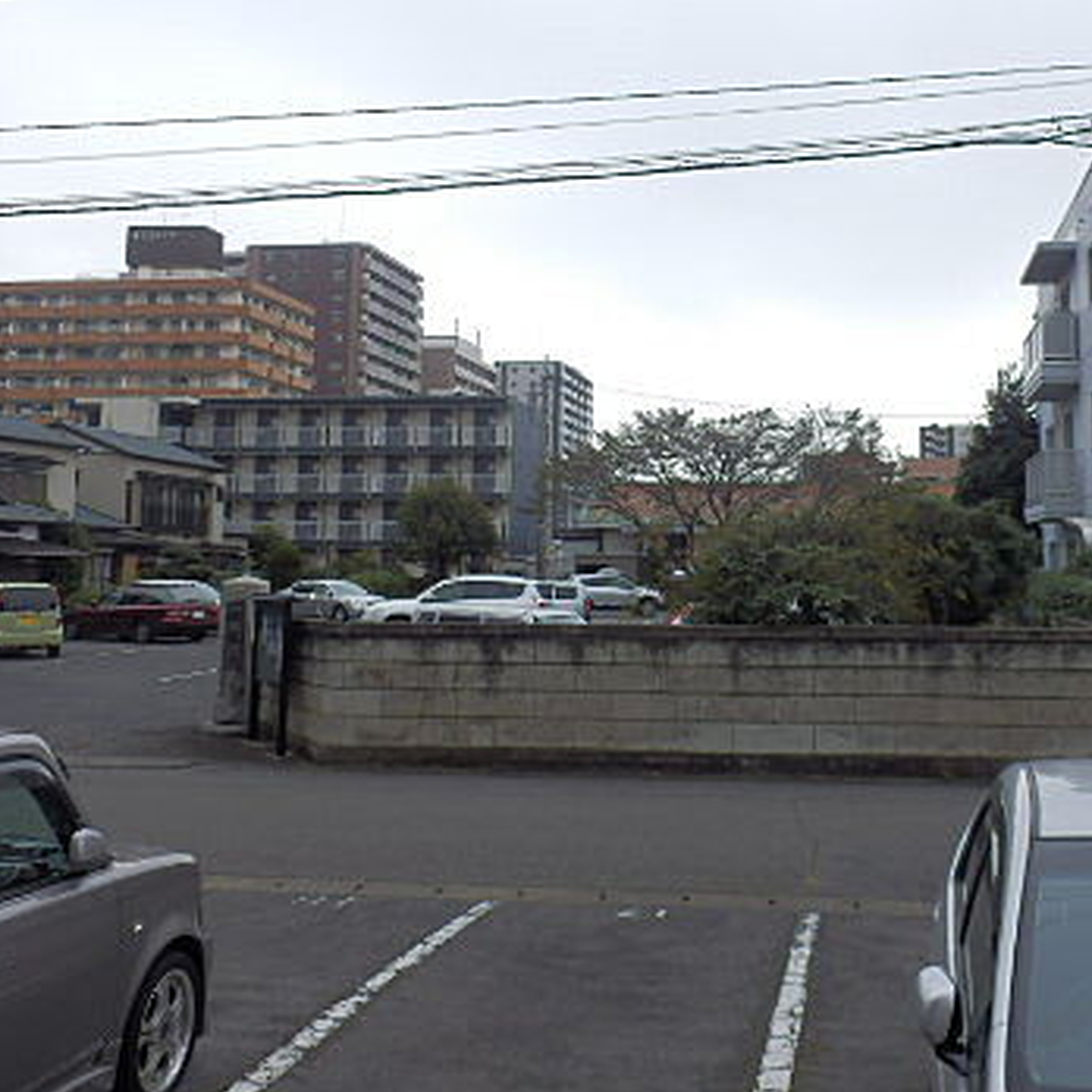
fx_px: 1392
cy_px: 373
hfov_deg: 42.2
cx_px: 744
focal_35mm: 39
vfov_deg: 42.3
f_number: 3
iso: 80
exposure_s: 1/250
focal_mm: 4.2
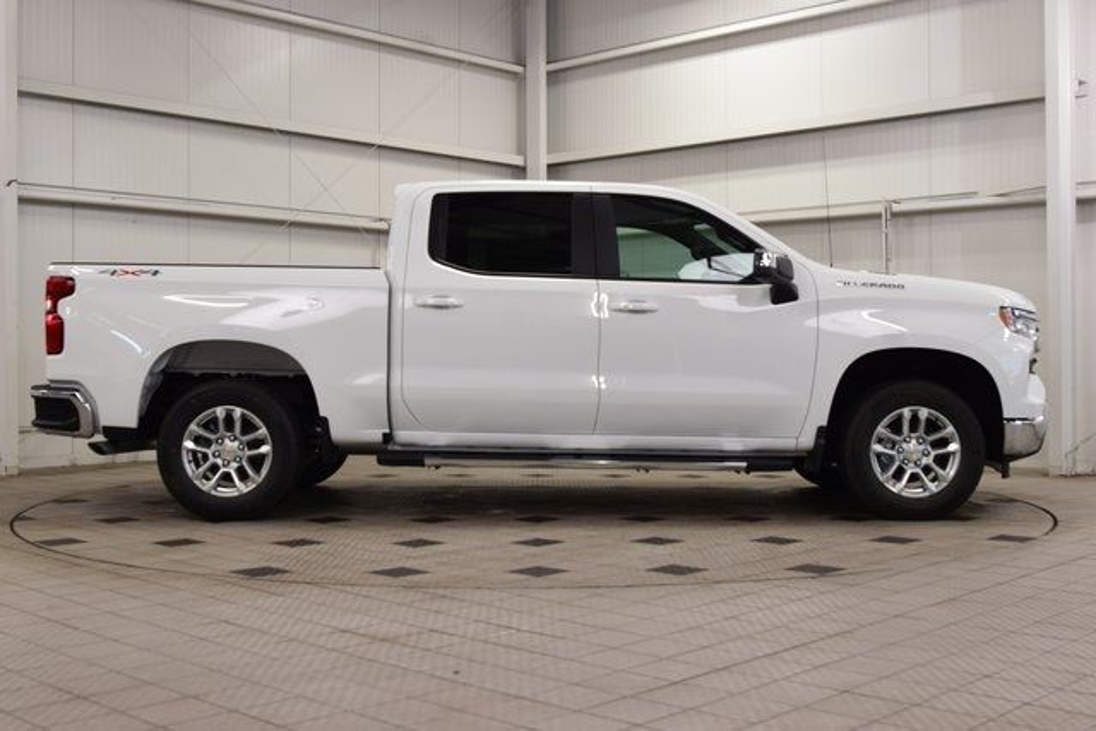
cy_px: 366
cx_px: 548
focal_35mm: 44
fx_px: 1325
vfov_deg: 30.9
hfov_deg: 45.0
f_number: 7.1
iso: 400
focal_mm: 29
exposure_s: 1/30
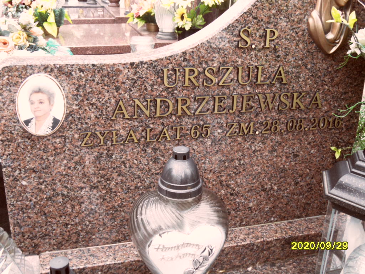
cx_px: 182
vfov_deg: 36.0
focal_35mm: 40
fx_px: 422
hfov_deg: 46.8
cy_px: 137
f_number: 3.6
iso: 100
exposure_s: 1/45
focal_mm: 6.5
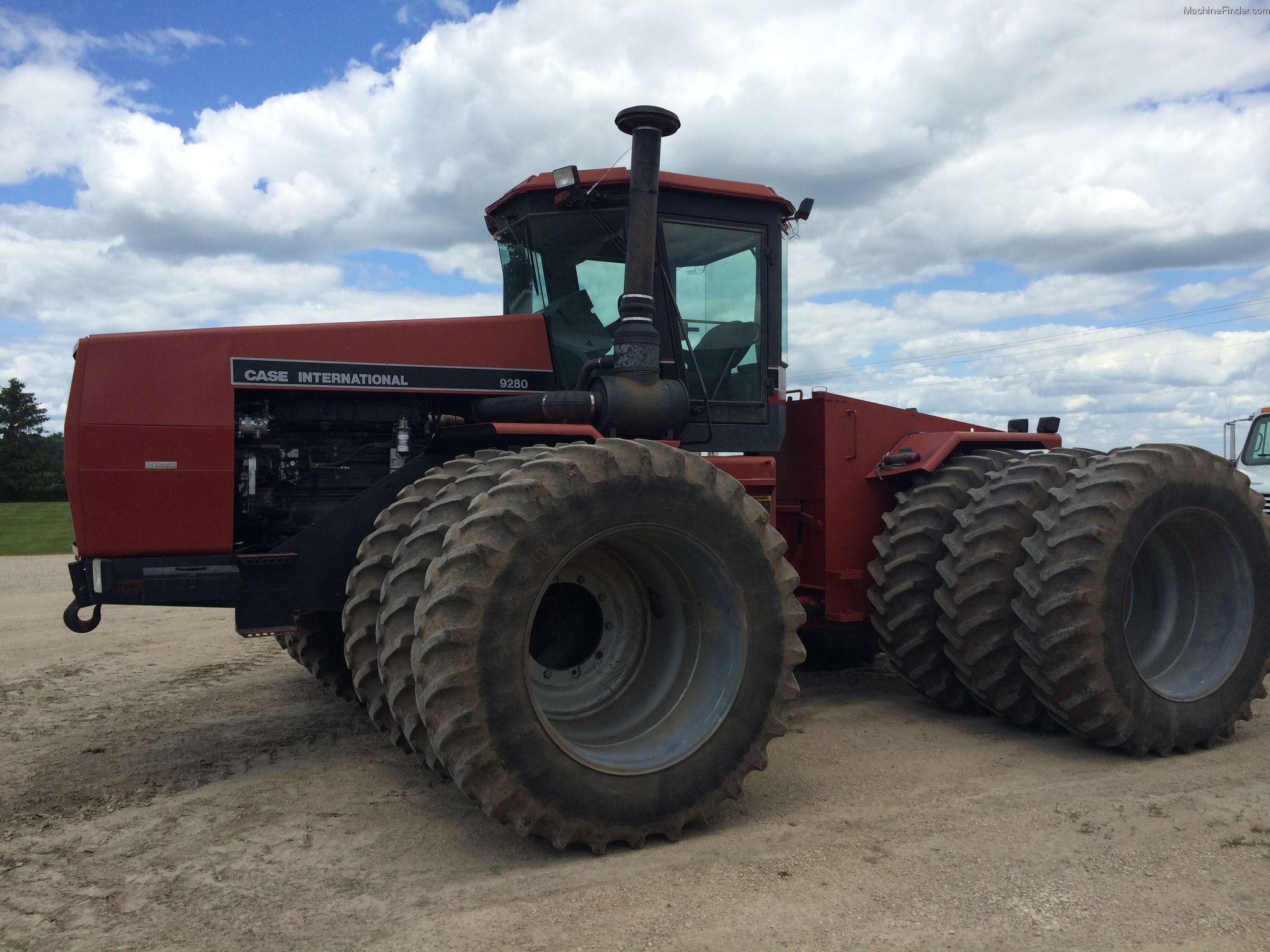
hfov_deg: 60.0
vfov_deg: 46.8
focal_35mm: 30
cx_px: 635
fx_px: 1101
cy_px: 476
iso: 40
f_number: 2.2
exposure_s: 1/2564
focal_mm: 4.12
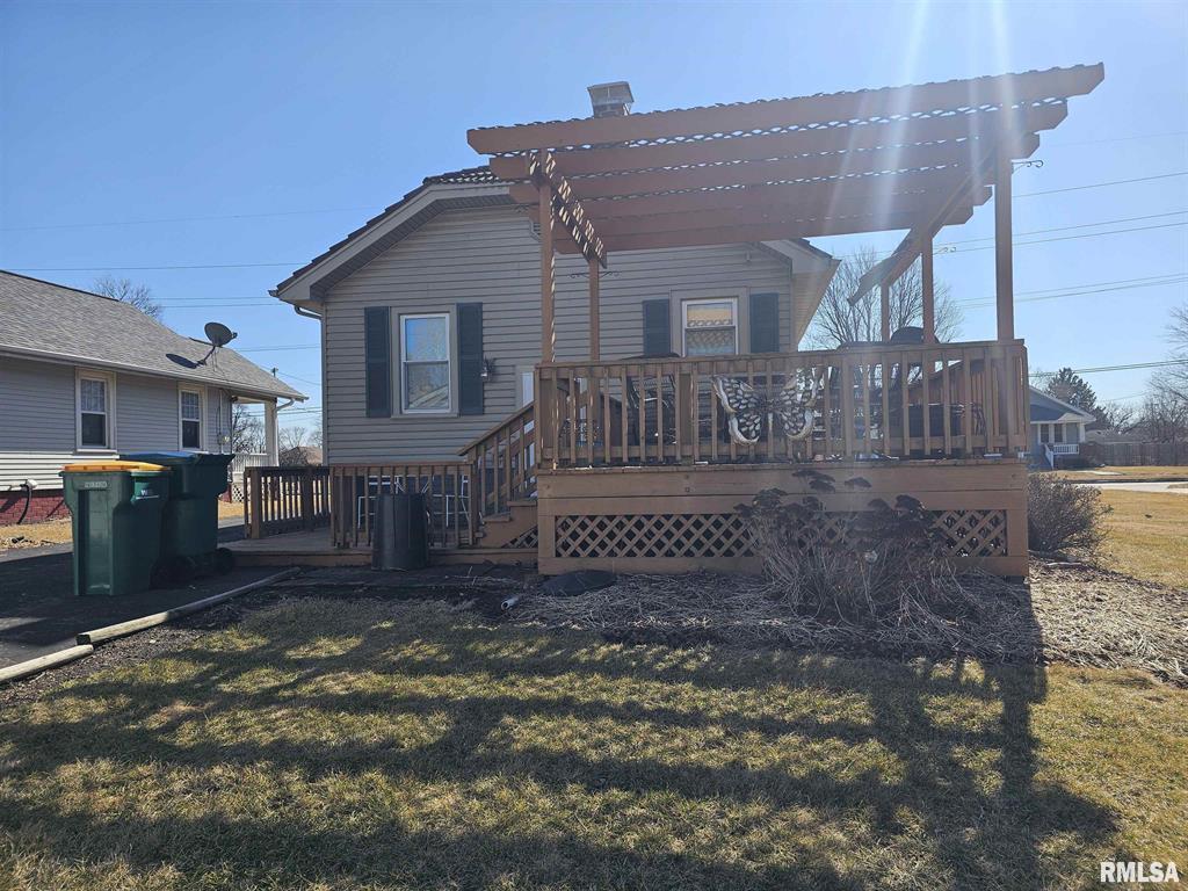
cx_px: 594
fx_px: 789
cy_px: 446
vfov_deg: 58.9
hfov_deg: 73.9
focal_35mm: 23
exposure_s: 1/734
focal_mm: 6.3
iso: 10
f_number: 1.7
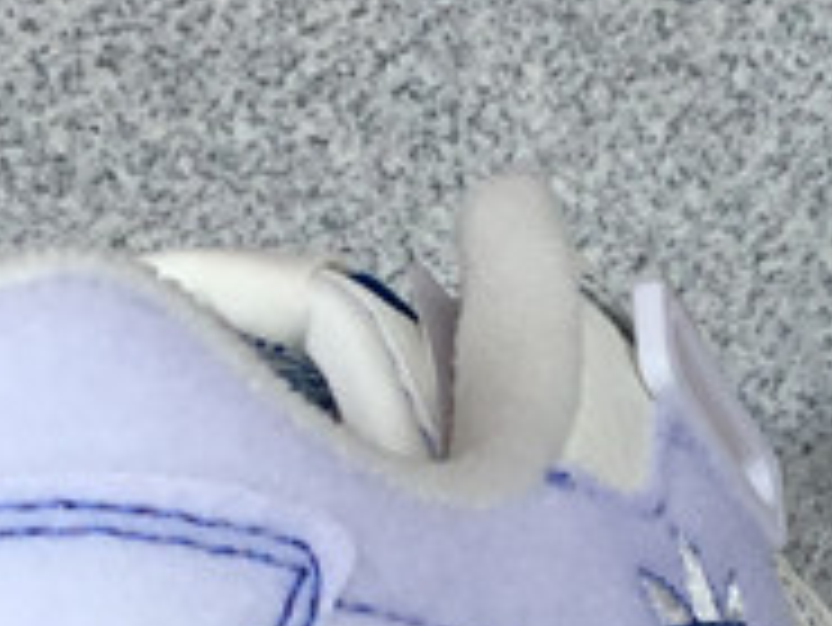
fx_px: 3632
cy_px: 588
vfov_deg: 9.8
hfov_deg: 13.0
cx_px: 607
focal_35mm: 151
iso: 25
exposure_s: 1/452
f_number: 2.4
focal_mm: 3.3
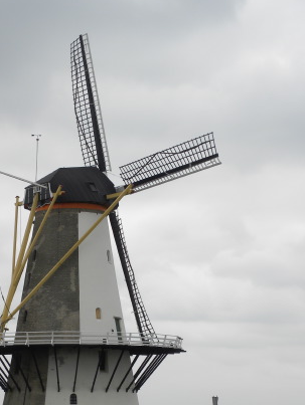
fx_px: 1396
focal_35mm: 119
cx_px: 96
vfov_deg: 16.5
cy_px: 276
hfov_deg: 12.5
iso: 64
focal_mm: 13.4
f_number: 5.6
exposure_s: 1/210
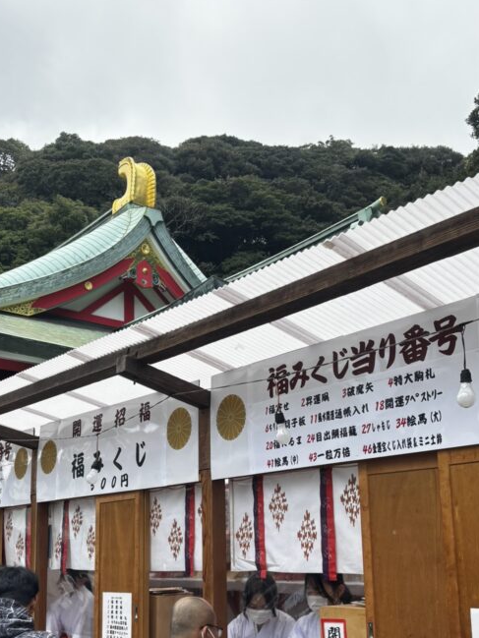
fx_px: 756
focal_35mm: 41
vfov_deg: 45.2
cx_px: 254
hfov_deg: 35.1
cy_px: 418
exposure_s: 1/824
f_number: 1.6
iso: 50
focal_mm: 5.96
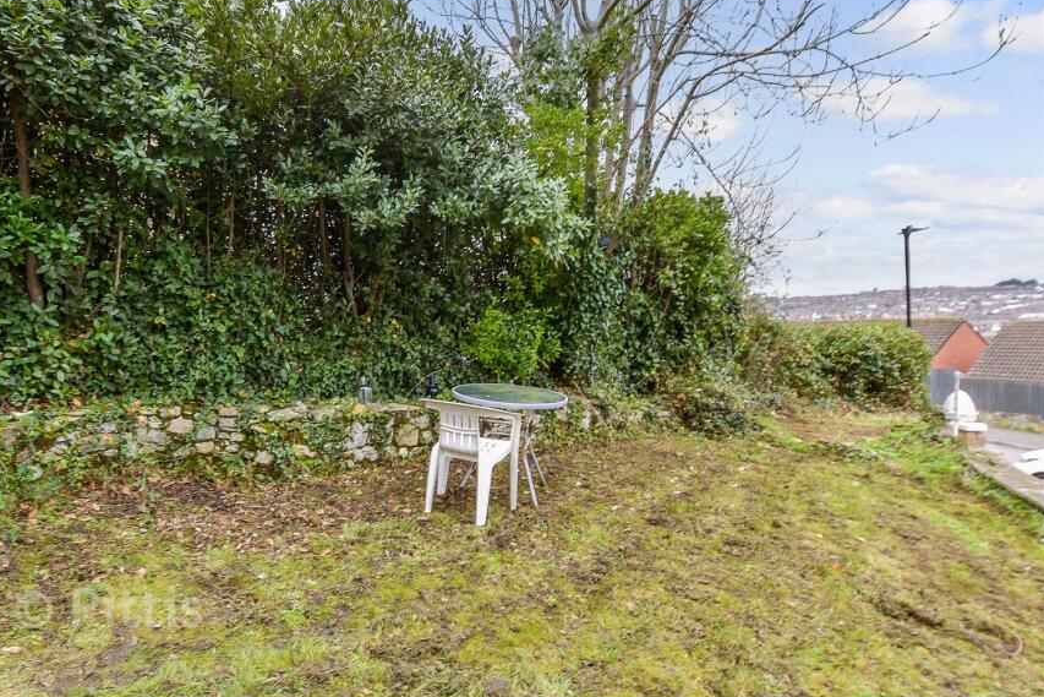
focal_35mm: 18
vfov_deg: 67.3
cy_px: 322
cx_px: 421
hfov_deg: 88.9
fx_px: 522
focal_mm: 10
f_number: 8
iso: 160
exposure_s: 1/10
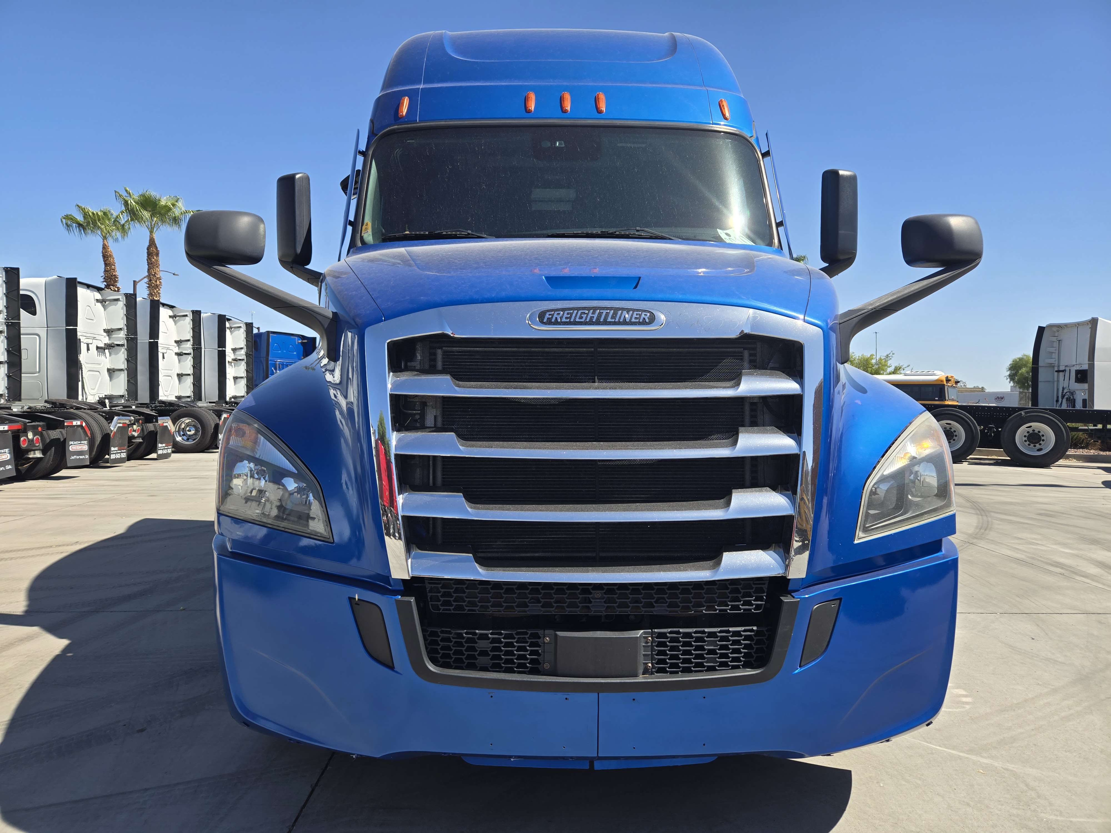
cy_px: 416
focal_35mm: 23
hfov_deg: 73.9
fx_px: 738
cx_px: 556
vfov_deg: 58.9
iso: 25
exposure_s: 1/1212
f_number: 1.8
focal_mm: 5.4
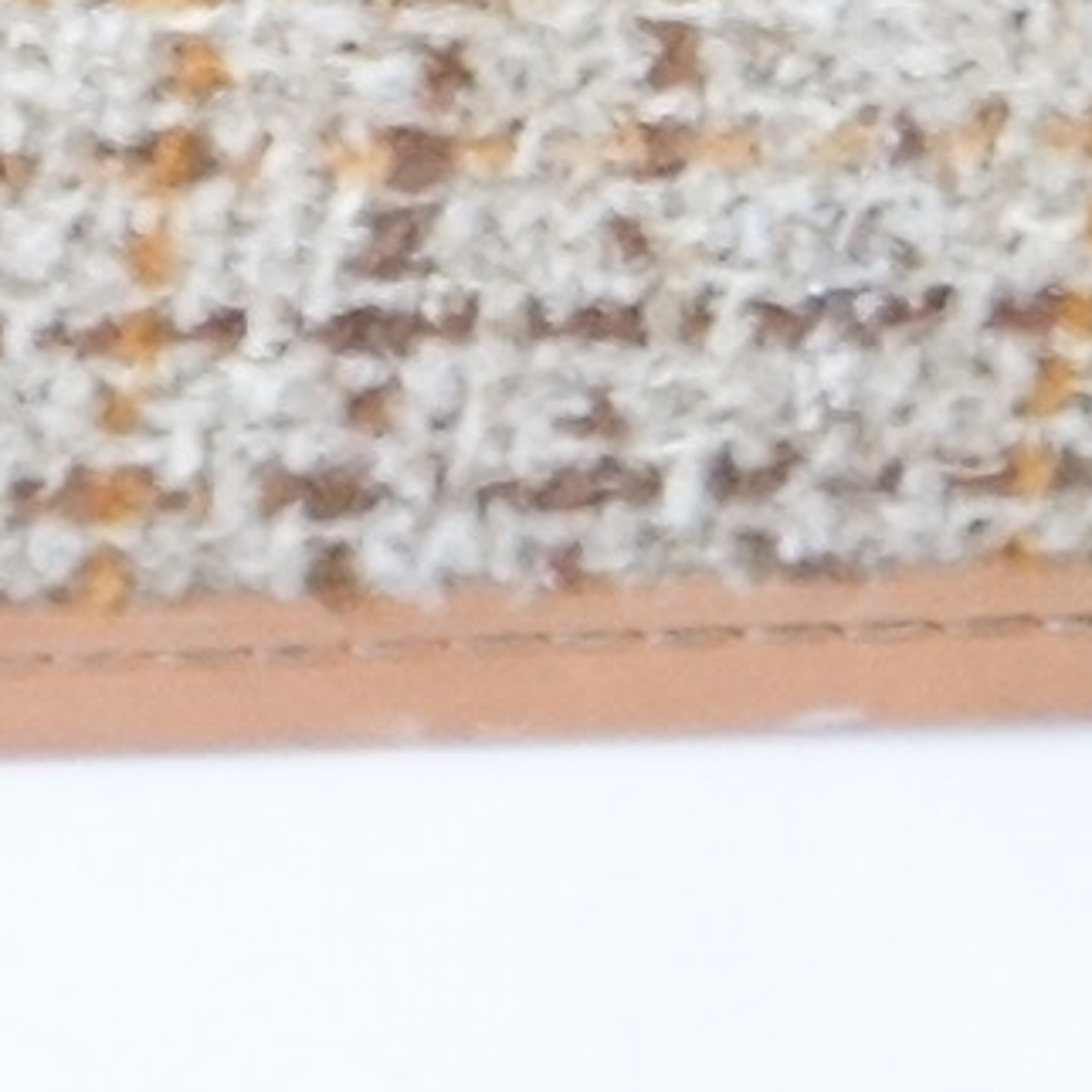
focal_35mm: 271
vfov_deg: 6.2
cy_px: -1485
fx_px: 9672
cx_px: -1421
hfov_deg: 6.2
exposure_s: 1/60
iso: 2500
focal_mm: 28
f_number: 4.5
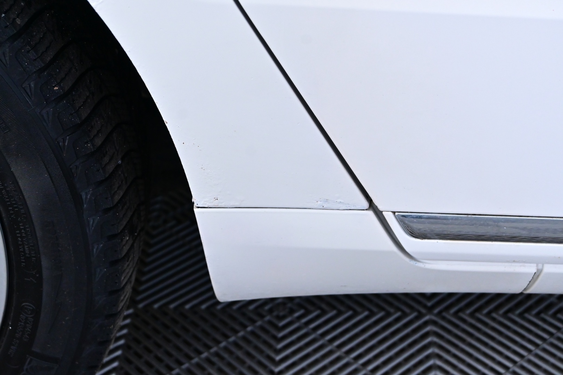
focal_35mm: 64
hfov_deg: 31.2
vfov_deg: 21.1
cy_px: 188
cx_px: 282
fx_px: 1009
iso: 2000
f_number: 6
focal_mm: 43
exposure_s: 1/25
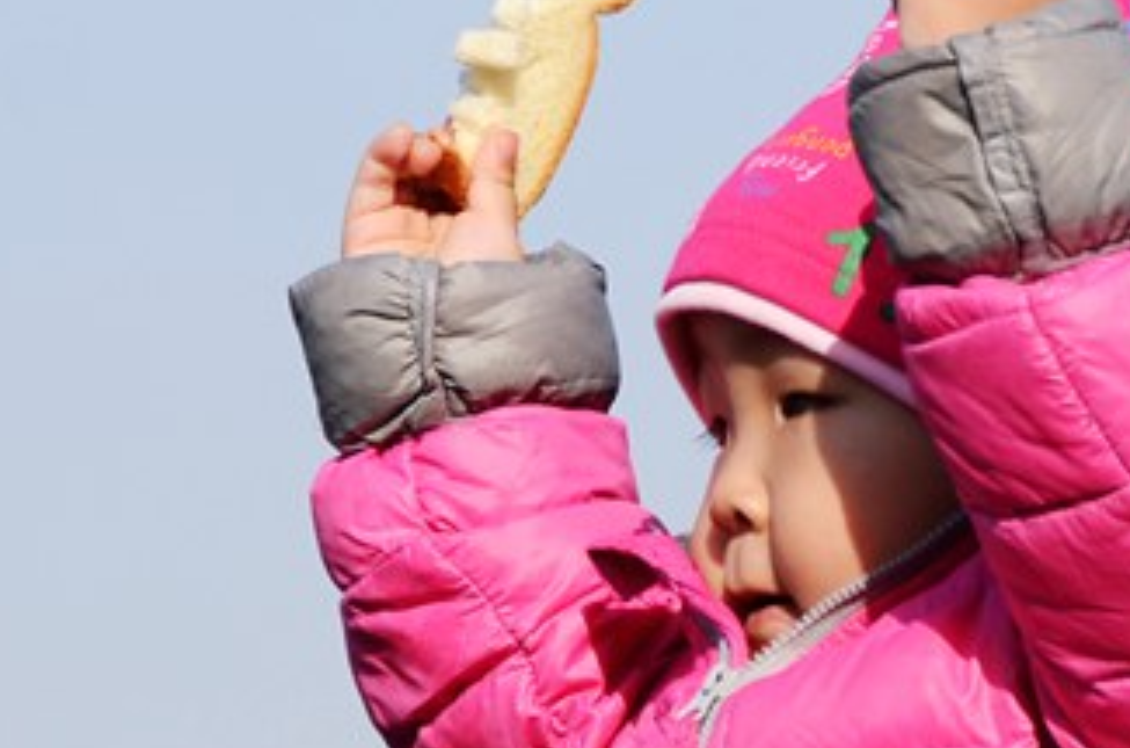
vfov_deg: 3.9
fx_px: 10998
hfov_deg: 5.9
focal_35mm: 351
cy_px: 136
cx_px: 567
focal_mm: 95
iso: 160
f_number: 5.3
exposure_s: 1/1250
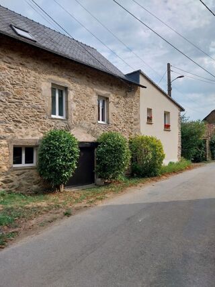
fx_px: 215
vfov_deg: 67.3
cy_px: 144
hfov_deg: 53.0
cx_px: 108
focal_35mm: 26
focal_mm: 4
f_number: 1.8
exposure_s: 1/927
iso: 25
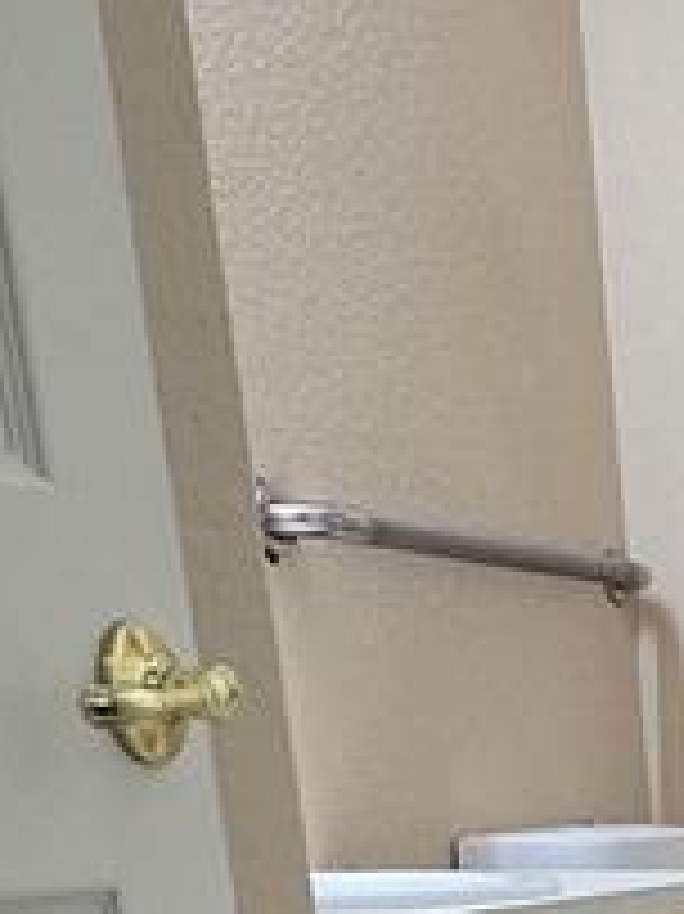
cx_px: 1215
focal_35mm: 77
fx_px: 2031
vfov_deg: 20.3
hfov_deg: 16.2
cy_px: 1508
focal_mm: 2.2
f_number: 2.2
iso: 125
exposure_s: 1/60
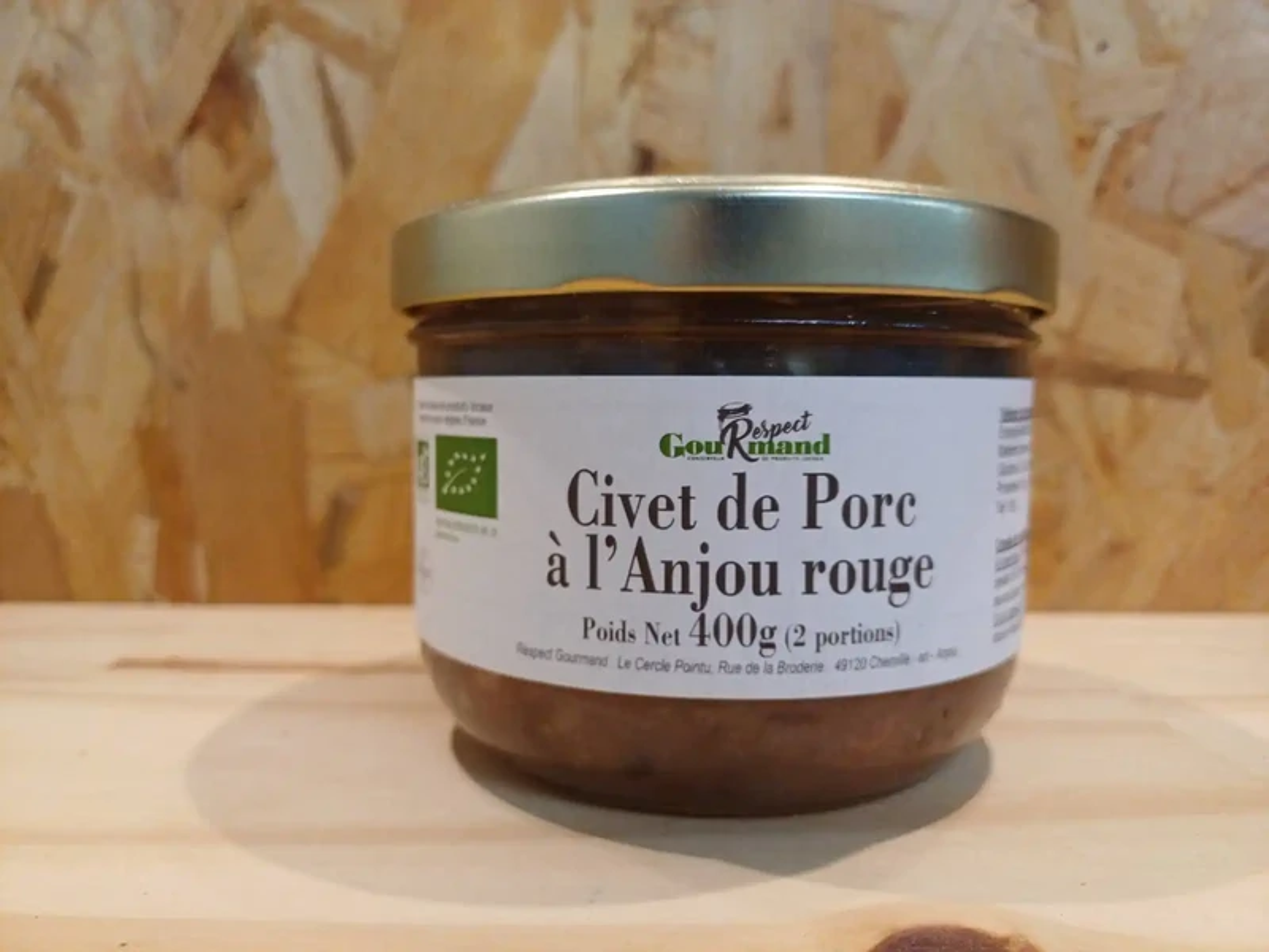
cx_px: 634
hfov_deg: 69.4
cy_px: 476
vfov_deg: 54.9
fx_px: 916
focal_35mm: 25
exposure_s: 1/50
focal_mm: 4.65
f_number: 1.8
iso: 160
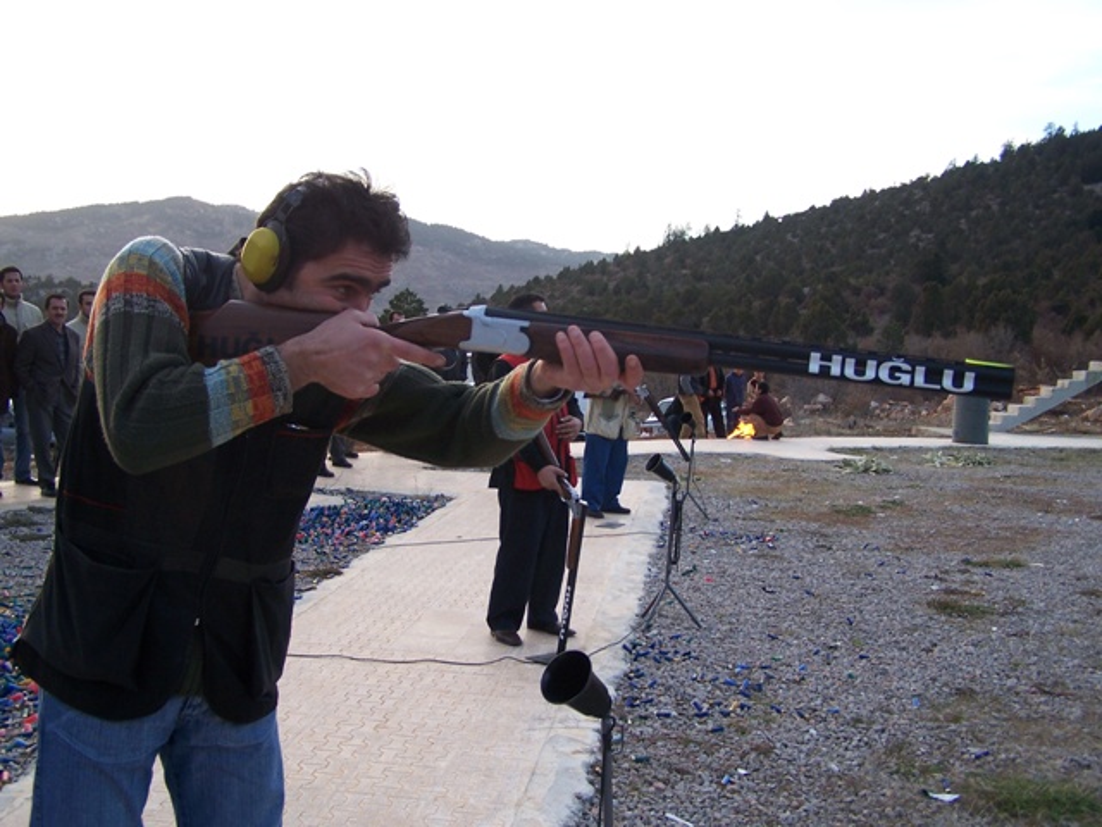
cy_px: 414
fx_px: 1210
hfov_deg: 49.0
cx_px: 551
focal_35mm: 38
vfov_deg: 37.7
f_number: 2.8
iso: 80
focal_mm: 6.3
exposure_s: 1/60
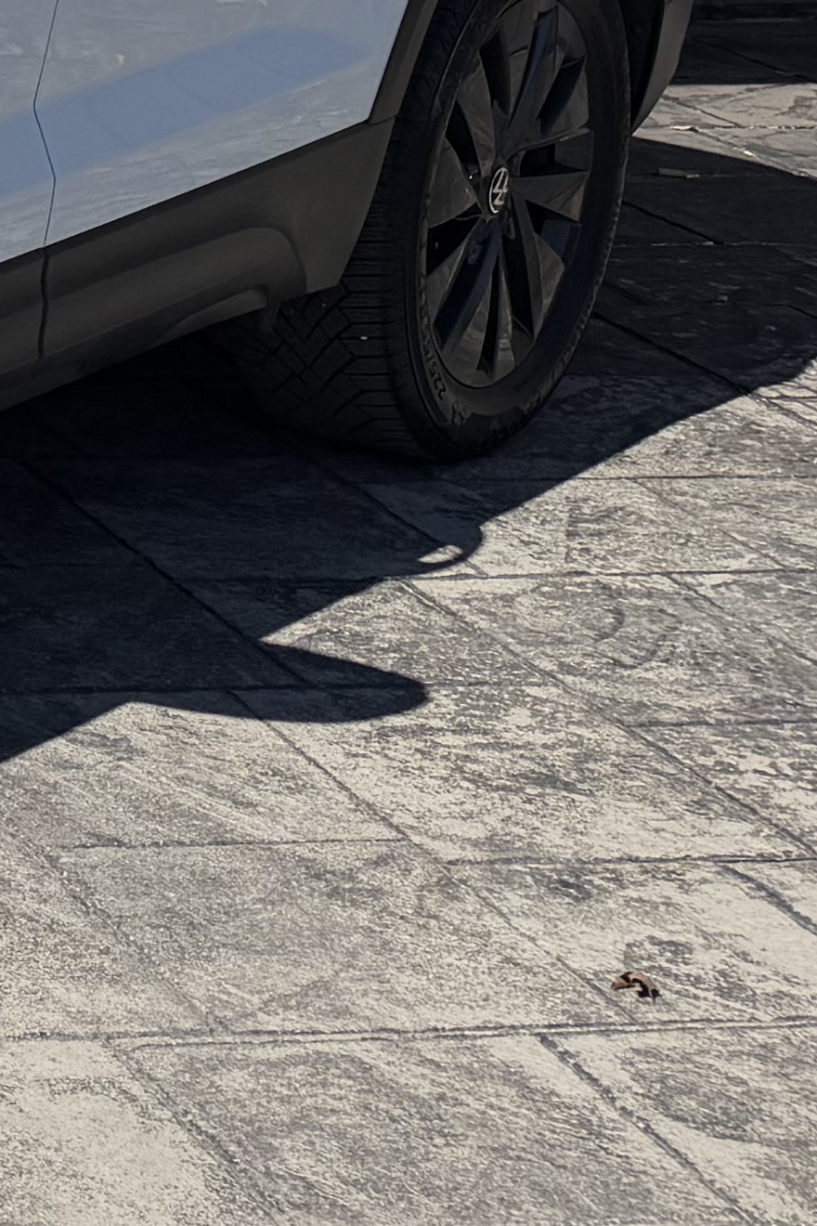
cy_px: -21
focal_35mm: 108
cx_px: -1186
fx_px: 3676
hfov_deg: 10.7
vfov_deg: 18.4
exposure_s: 1/8130
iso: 80
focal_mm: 6.76
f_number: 1.78
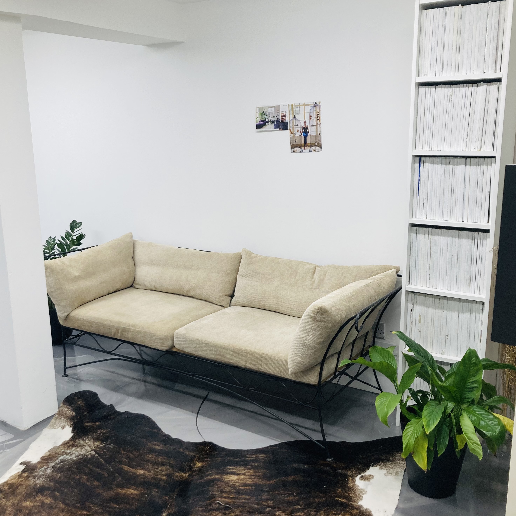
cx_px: 252
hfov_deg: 48.4
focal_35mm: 34
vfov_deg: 48.4
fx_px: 573
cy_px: 254
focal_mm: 3.99
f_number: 1.8
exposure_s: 1/100
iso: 40
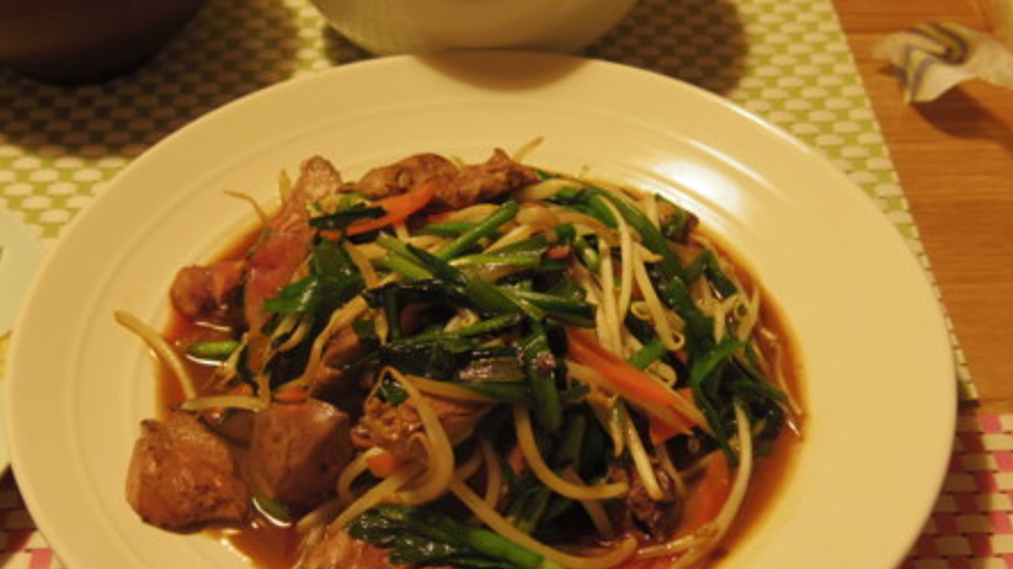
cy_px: 366
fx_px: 1397
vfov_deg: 23.0
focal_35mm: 52
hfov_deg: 39.9
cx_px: 501
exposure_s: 1/40
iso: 500
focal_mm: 8.5
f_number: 2.5
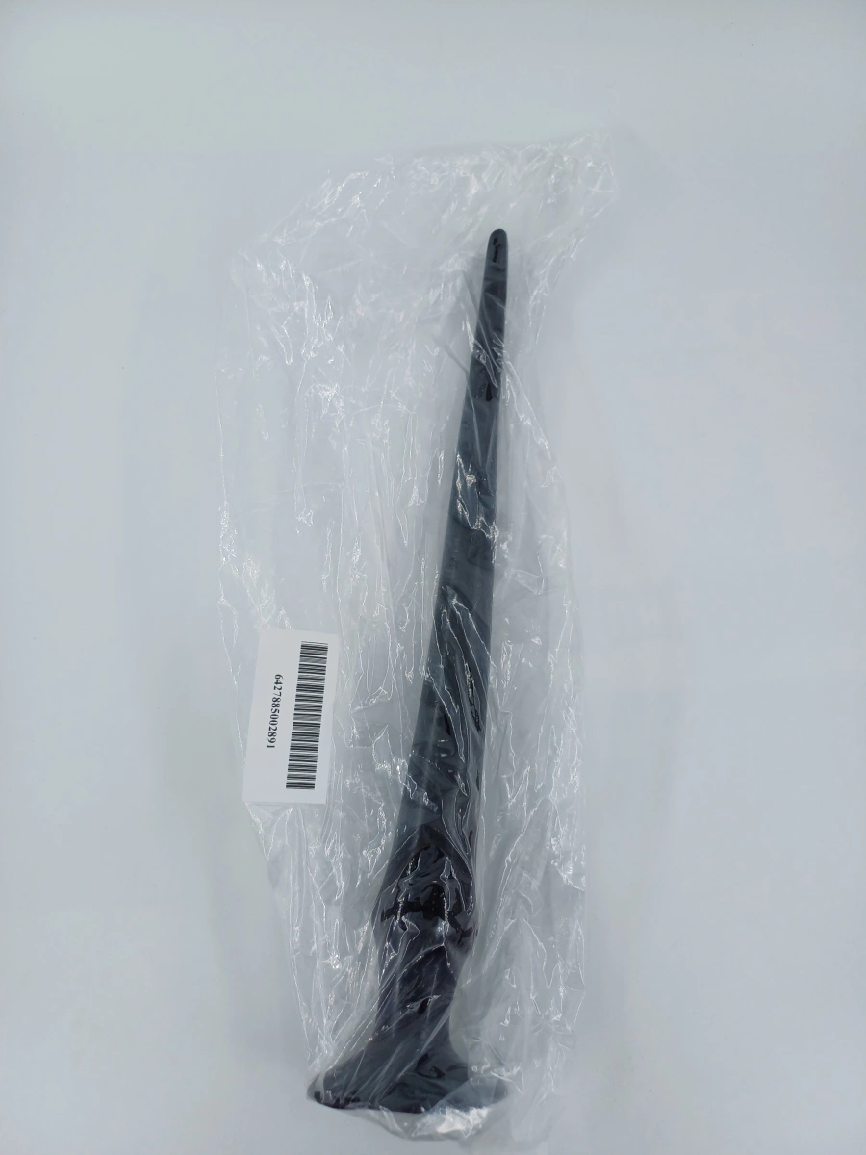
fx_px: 834
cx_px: 433
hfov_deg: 54.9
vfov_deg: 69.4
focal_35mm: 25
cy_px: 578
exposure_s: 1/556
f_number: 1.8
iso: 50
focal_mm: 4.65
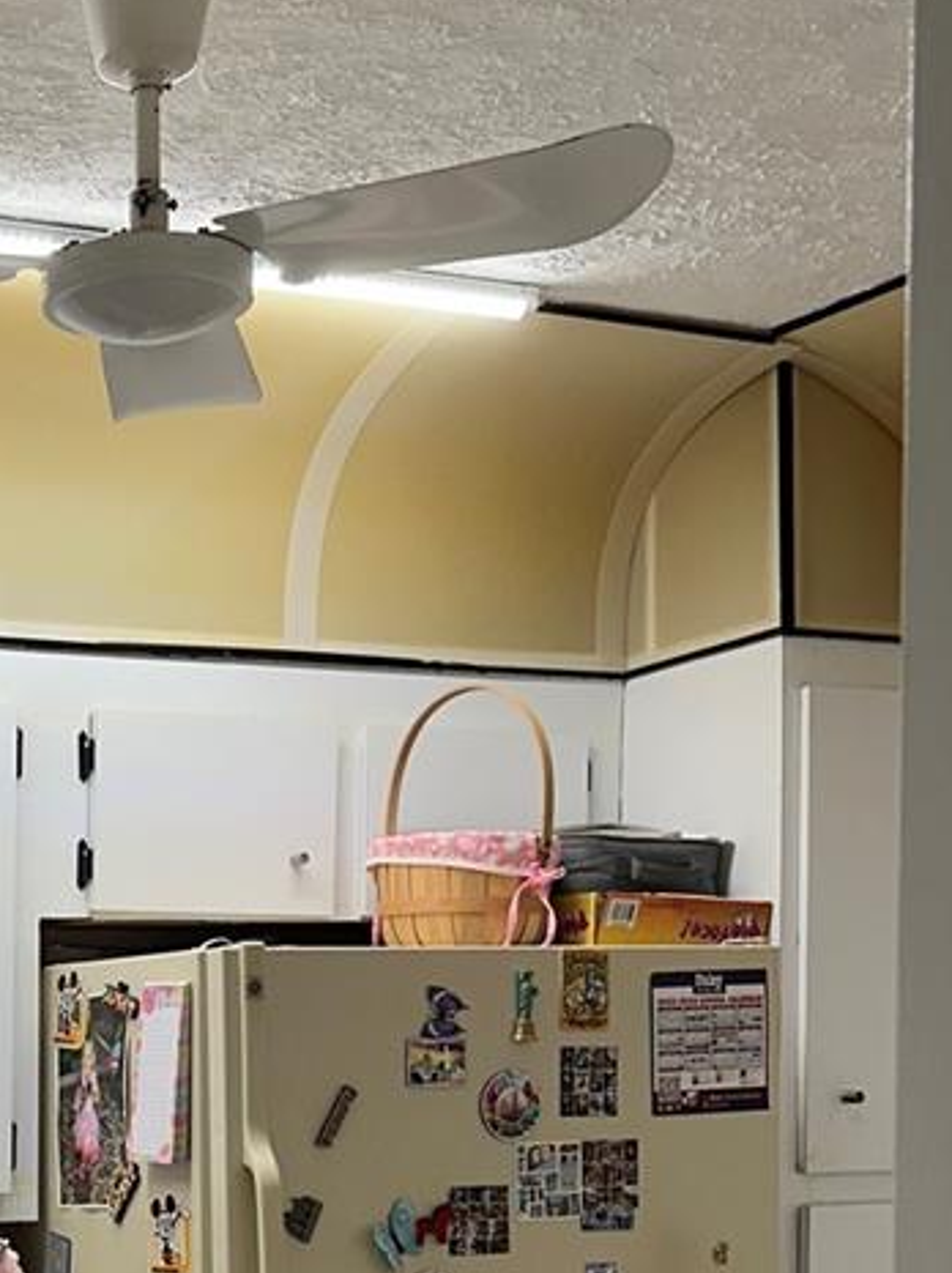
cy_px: 1142
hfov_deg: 22.0
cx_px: -153
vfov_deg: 29.9
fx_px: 2277
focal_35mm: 62
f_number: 1.78
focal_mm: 6.86
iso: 125
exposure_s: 1/120
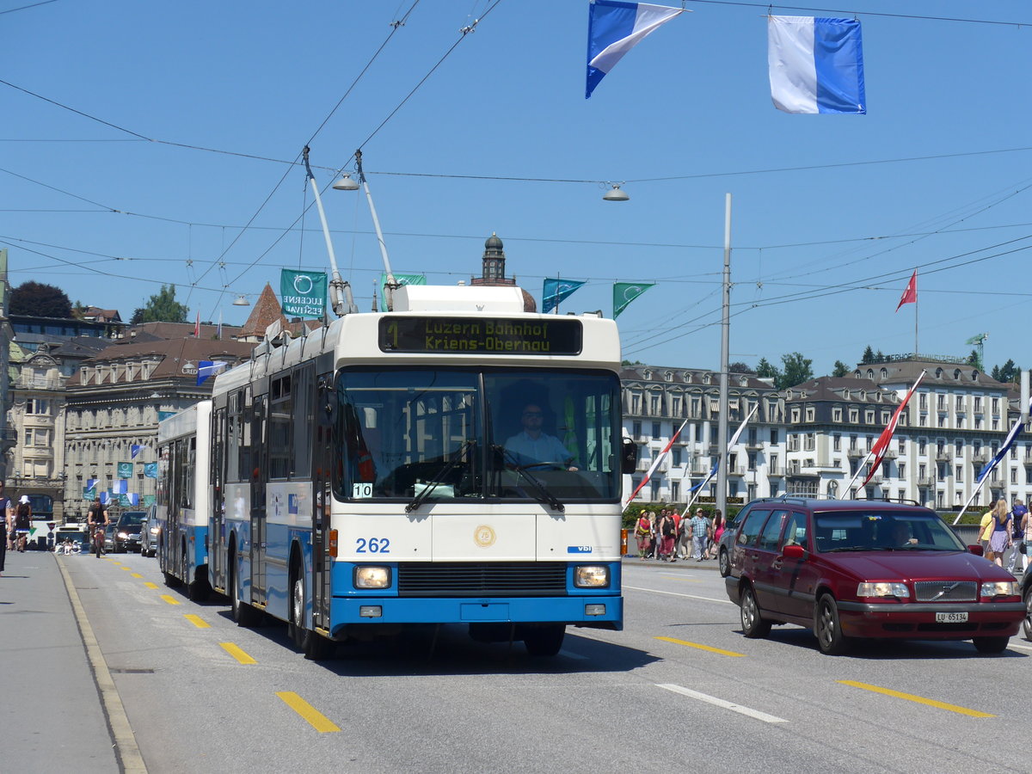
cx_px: 516
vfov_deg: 17.2
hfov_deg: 22.8
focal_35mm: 86
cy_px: 387
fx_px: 2564
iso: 80
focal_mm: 17
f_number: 4.5
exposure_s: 1/800
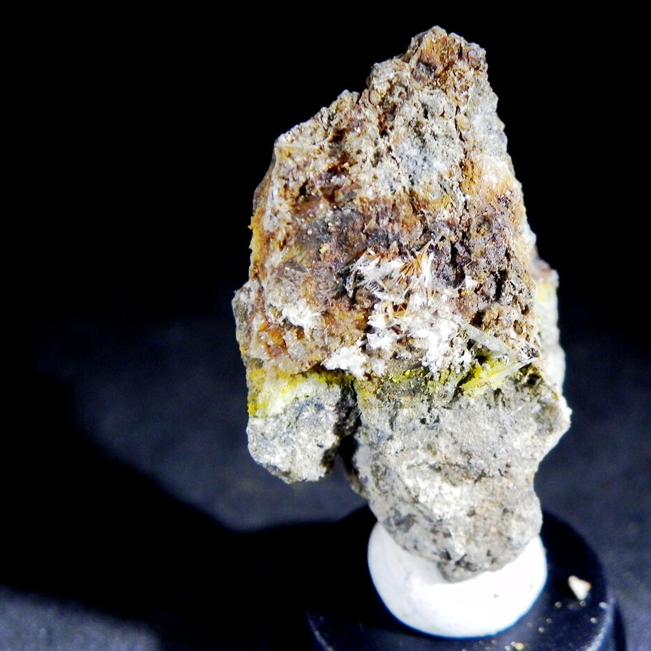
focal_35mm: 49
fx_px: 1043
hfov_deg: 34.5
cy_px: 327
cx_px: 404
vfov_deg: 34.7
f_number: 3.2
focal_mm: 7.3
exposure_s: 1/28.3
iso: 229
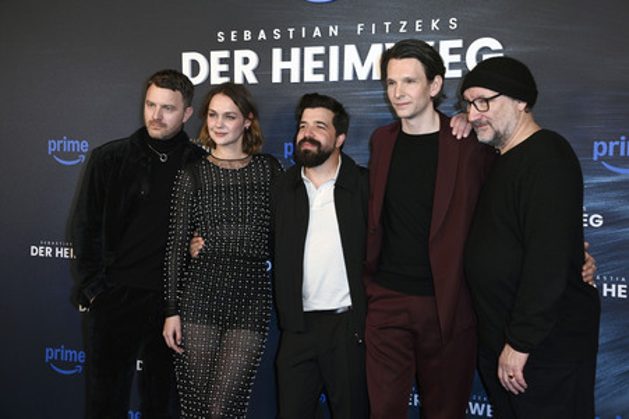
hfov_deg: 39.6
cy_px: 210
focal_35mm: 50
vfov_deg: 27.0
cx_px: 314
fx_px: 873
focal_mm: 50
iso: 1600
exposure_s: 1/250
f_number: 6.3
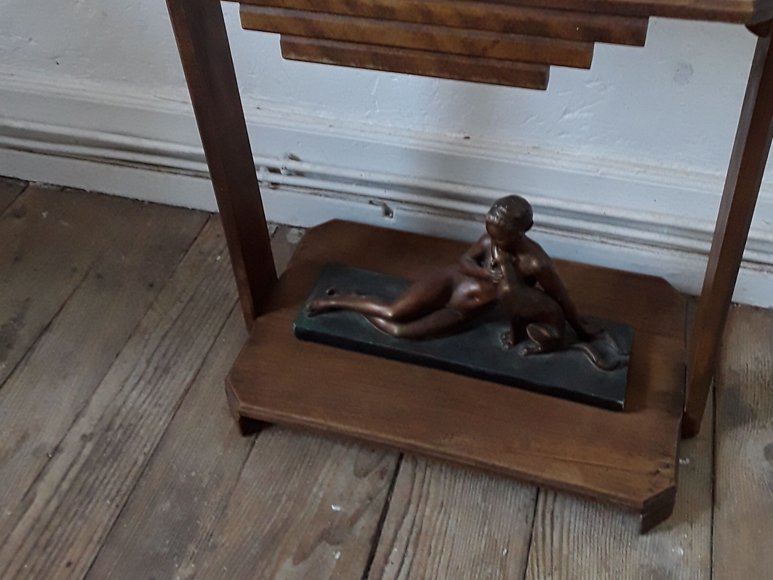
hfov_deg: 47.8
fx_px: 871
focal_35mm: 39
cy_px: 162
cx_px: 415
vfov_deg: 36.2
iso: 160
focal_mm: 2.91
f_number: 1.9
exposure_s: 1/33
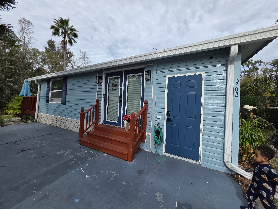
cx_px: 139
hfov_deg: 106.2
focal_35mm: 13
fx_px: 104
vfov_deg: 89.9
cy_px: 104
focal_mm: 2.2
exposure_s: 1/2476
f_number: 1.9
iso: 40
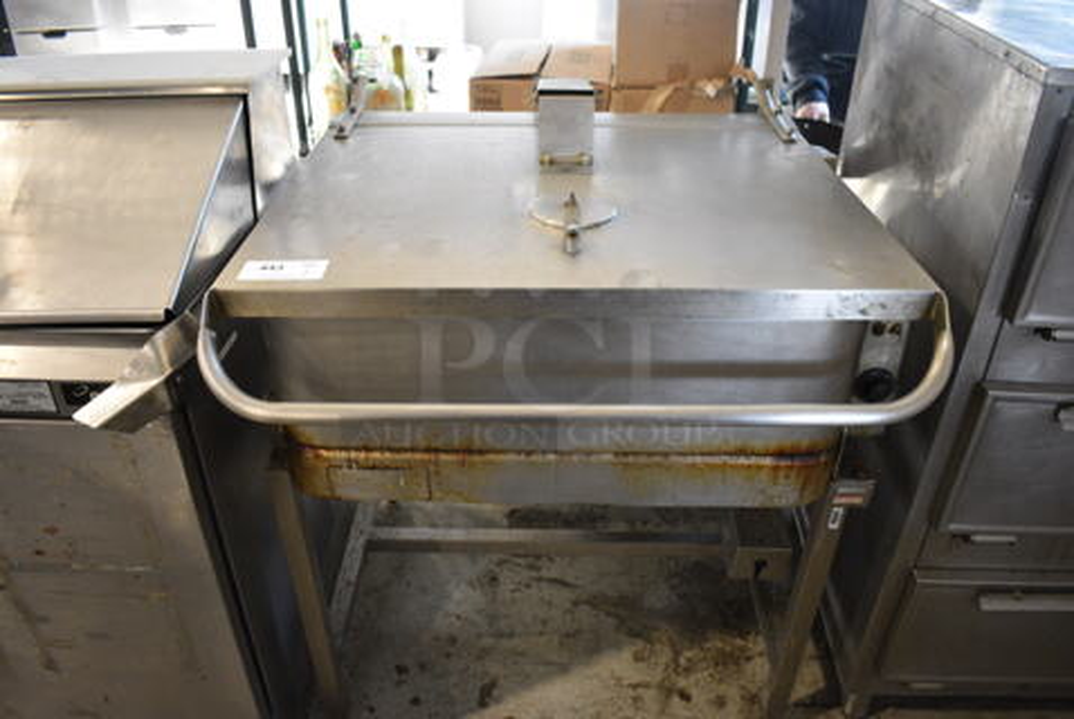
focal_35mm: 27
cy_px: 360
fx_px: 806
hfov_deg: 67.3
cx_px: 537
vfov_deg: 48.1
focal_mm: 18
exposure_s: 1/125
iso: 2000
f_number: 3.5
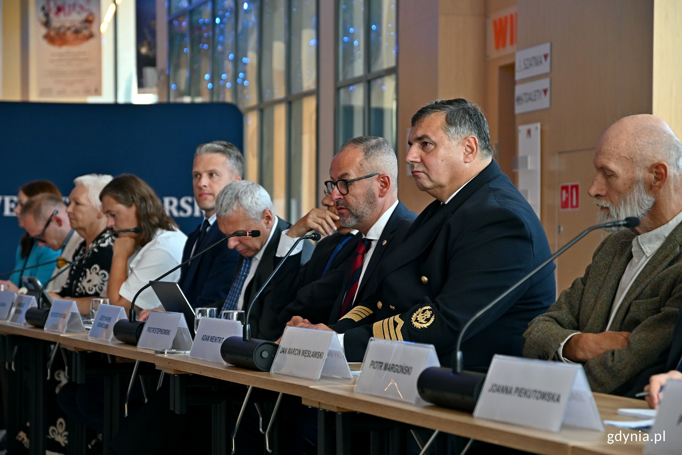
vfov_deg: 13.0
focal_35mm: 105
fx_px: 1989
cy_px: 228
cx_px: 341
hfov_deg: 19.5
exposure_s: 1/125
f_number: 4
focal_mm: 70
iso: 800
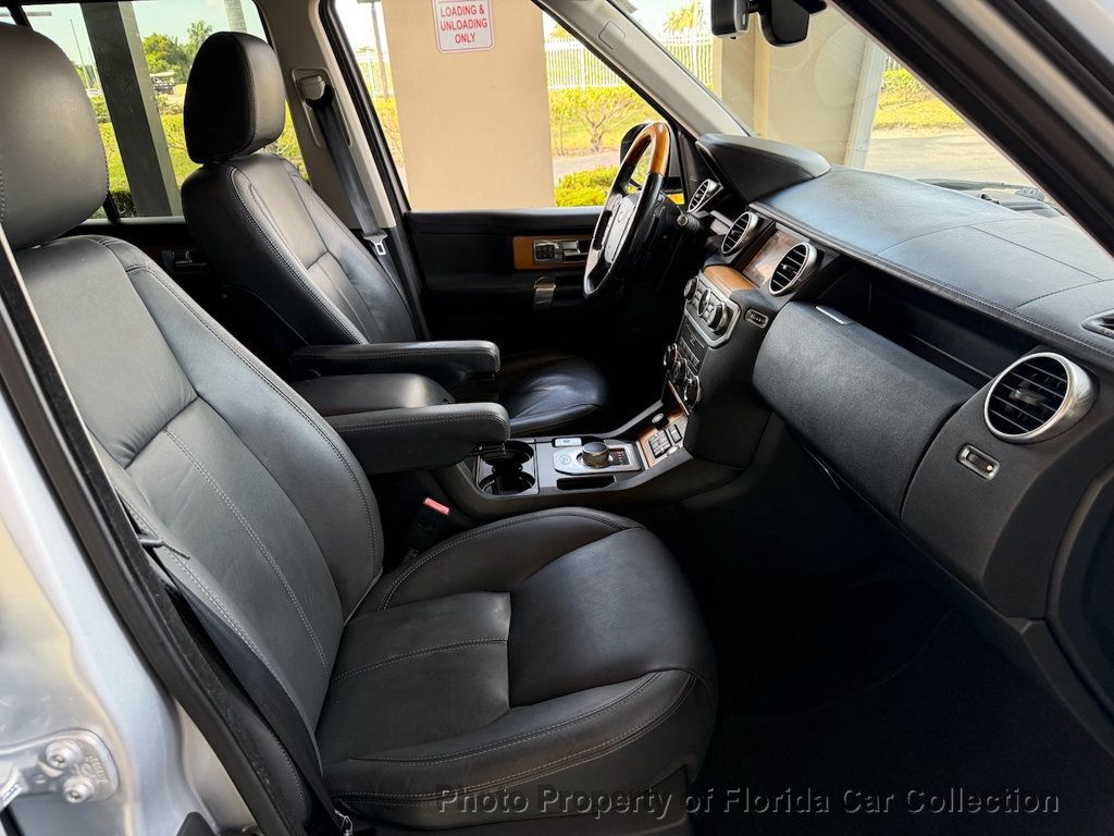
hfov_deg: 71.6
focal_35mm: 24
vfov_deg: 56.8
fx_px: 772
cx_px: 557
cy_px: 418
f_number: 1.78
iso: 200
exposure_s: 1/125
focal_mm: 6.76
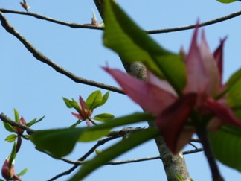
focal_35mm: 273
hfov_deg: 7.3
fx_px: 1901
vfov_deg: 5.4
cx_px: 171
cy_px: 110
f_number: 5.9
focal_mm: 33
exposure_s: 1/200
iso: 80
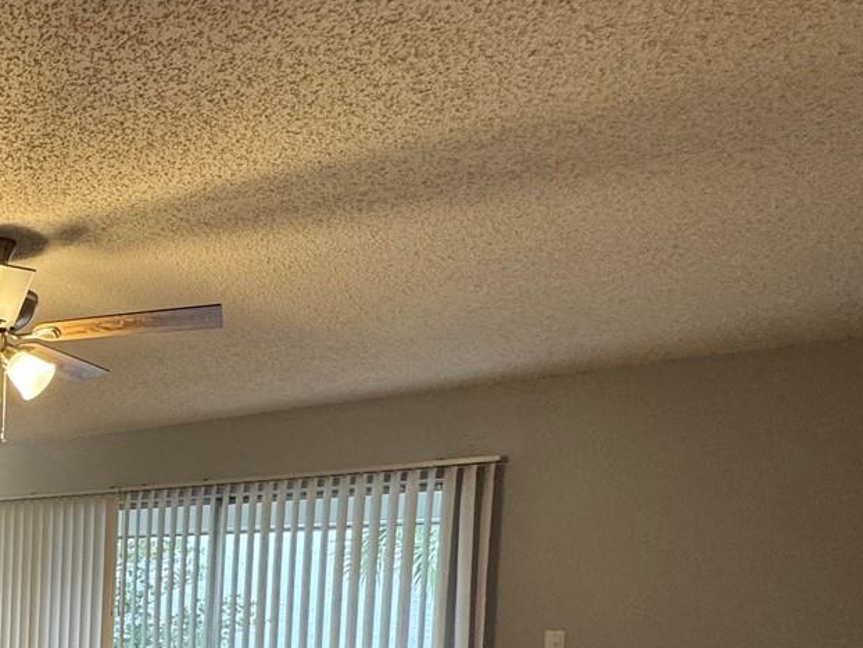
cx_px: -230
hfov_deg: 36.2
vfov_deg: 35.5
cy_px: 660
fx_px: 898
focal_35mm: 36
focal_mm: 2.22
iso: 200
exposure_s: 1/60
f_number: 2.2
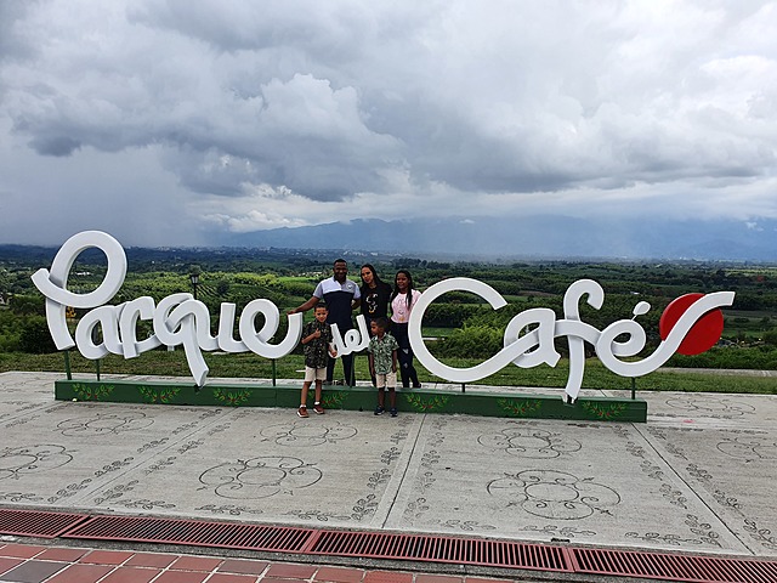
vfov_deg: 53.1
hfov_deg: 67.3
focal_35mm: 26
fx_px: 584
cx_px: 388
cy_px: 292
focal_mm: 4.32
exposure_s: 1/1484
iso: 50
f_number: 2.4
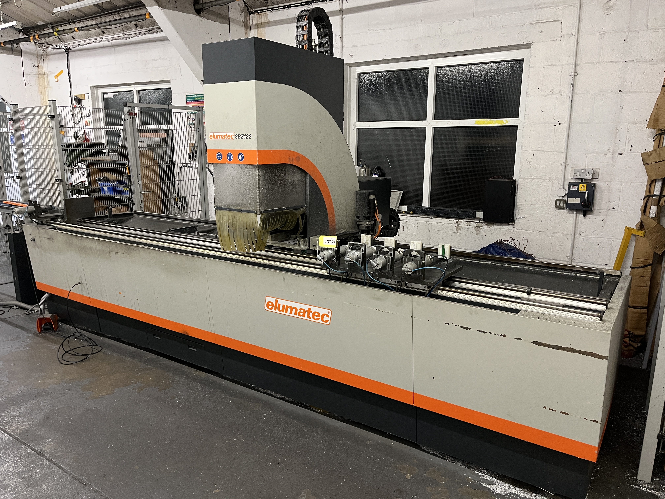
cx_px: 332
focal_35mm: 26
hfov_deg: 67.3
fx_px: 499
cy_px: 250
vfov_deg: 53.1
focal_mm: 5.1
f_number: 1.6
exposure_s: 1/50
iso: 200
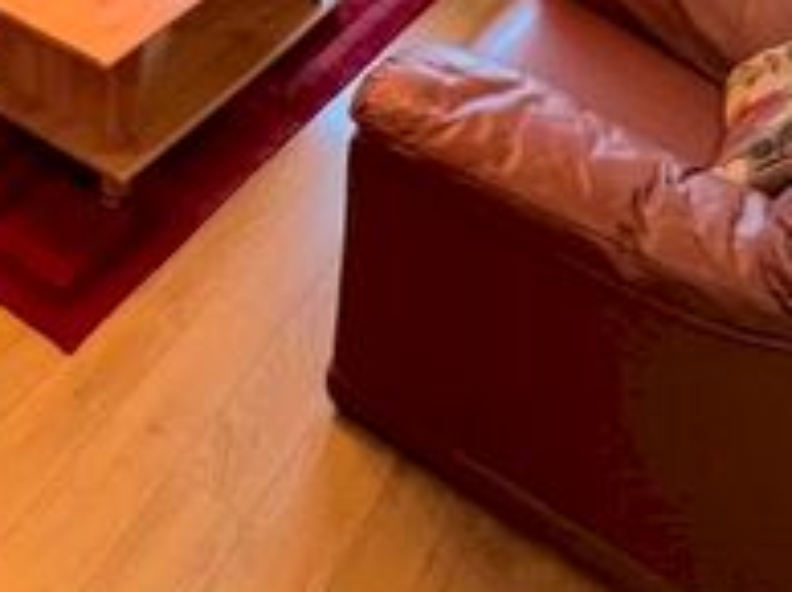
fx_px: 1074
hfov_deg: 37.6
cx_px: 65
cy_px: -308
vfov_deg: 24.0
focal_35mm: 47
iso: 200
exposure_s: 1/100
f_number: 1.8
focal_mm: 1.57
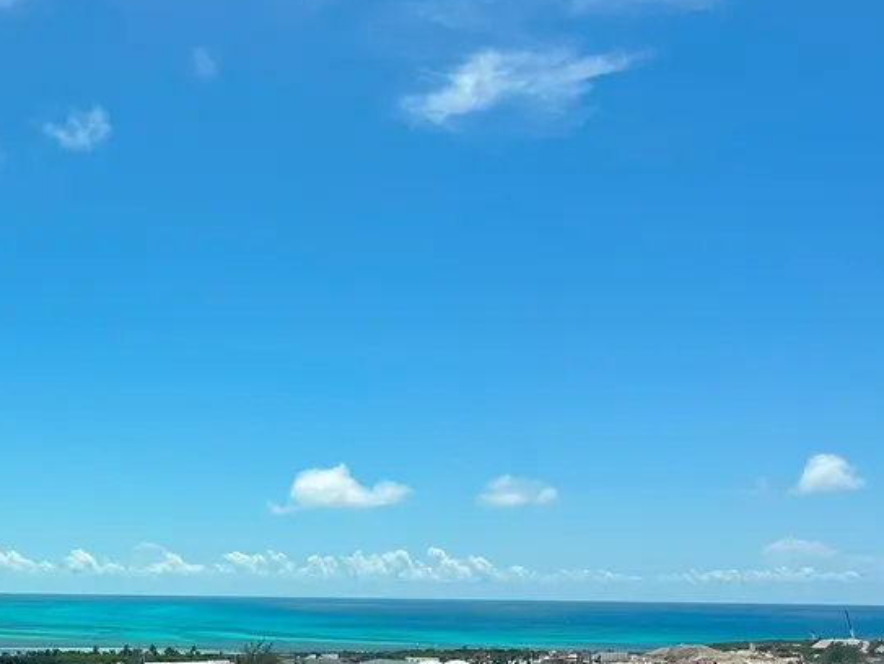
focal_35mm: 53
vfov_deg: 26.5
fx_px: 1354
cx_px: 133
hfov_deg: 34.6
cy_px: 620
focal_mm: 6.86
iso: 80
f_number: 1.78
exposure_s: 1/9709
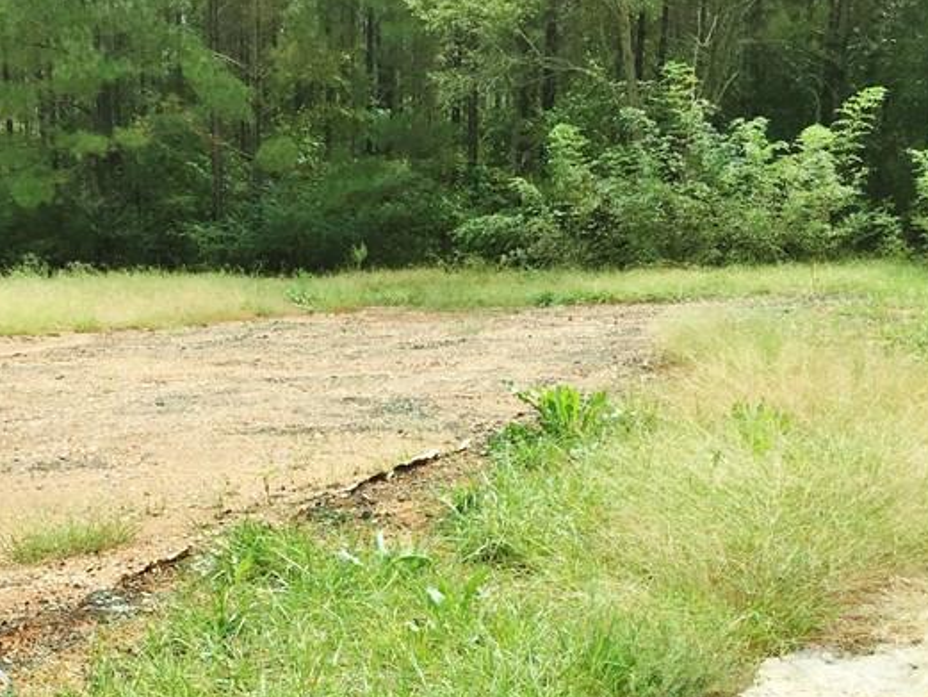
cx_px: 326
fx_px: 1528
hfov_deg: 33.5
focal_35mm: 57
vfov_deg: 24.8
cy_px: 649
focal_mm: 4.15
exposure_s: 1/1883
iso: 32
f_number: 2.2
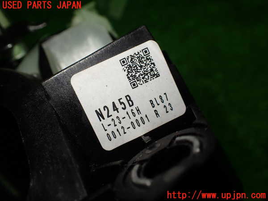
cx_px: 134
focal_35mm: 30
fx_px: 232
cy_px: 100
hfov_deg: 60.0
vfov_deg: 46.8
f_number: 2.3
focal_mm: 5.4
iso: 160
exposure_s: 1/125
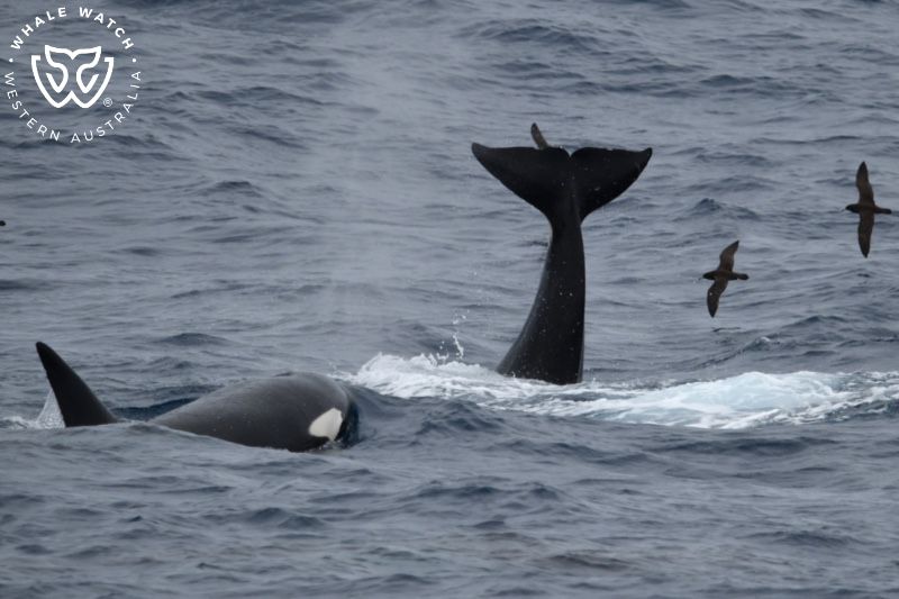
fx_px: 11983
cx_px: 450
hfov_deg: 4.3
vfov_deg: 2.9
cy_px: 300
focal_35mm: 480
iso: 900
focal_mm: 480
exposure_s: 1/8000
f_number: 6.3
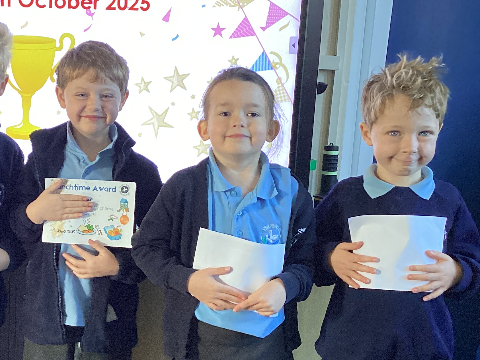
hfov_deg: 31.1
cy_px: 202
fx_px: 832
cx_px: 76
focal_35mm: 60
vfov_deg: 24.4
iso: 100
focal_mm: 3.3
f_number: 2.4
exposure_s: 1/60
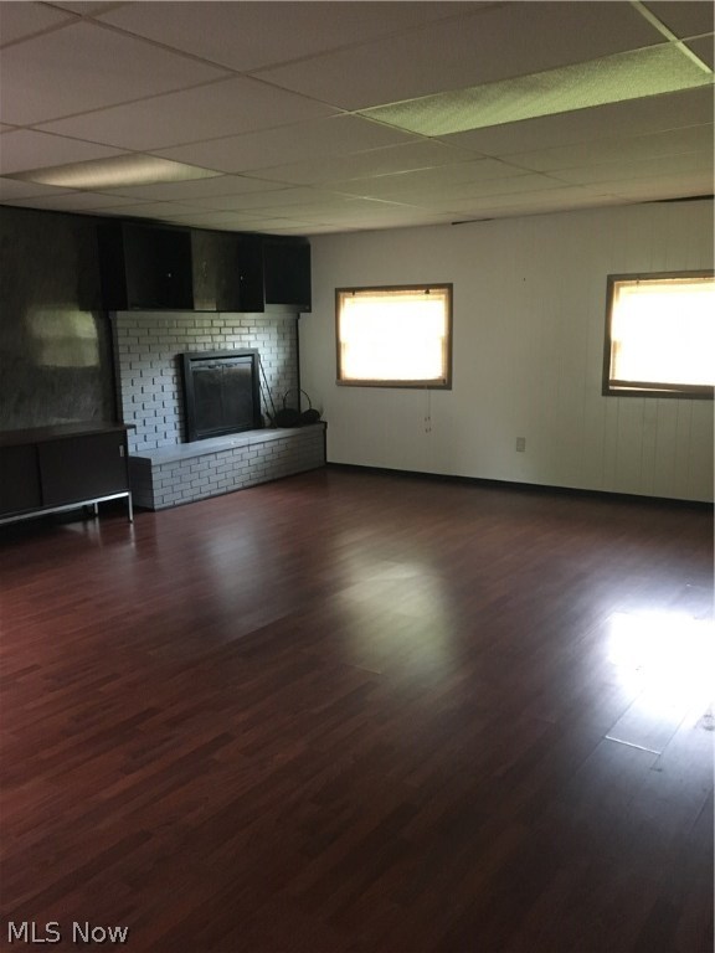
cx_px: 358
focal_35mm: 29
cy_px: 476
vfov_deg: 61.7
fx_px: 799
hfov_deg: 48.2
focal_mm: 4.15
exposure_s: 1/15
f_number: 2.2
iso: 250
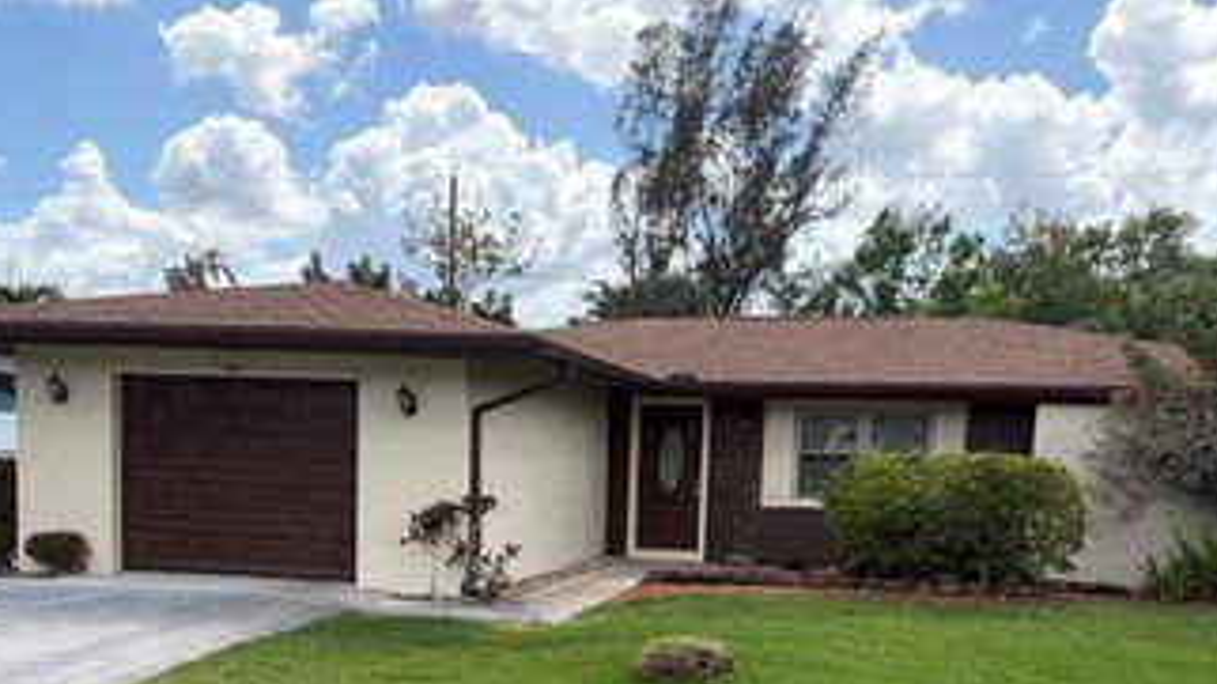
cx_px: 620
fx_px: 1420
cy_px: 644
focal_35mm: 44
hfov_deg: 46.4
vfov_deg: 26.0
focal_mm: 5.96
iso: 64
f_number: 1.6
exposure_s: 1/2364
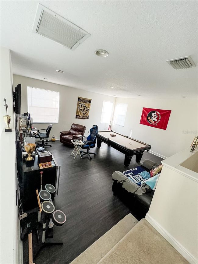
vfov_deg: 106.2
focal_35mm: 13
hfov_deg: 89.9
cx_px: 99
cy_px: 132
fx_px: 99
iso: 200
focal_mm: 1.57
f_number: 1.8
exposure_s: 1/100
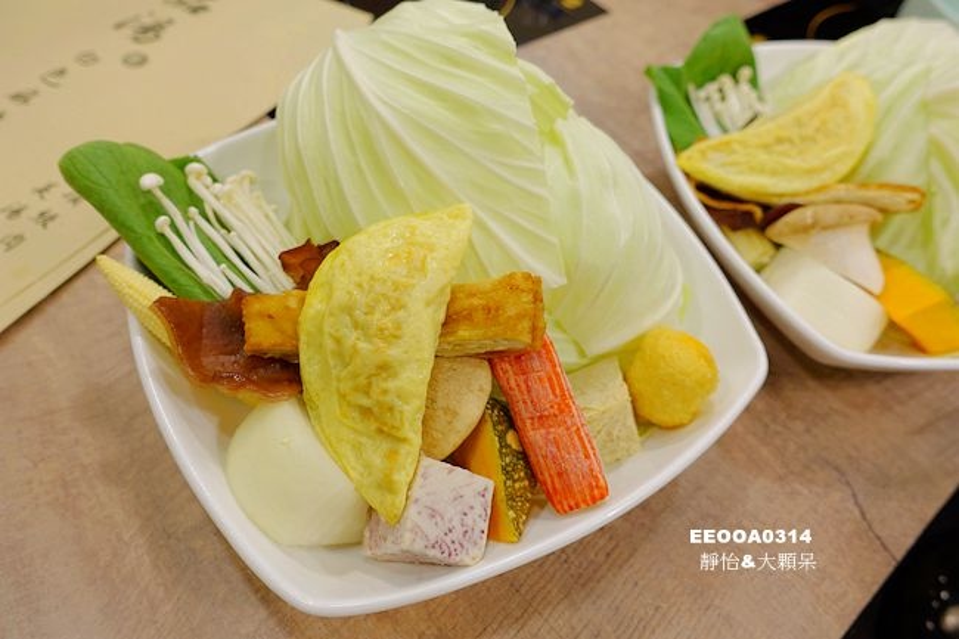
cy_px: 320
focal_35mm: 24
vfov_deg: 53.1
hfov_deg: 73.8
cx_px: 480
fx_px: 639
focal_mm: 8.98
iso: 125
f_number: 2.5
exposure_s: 1/30
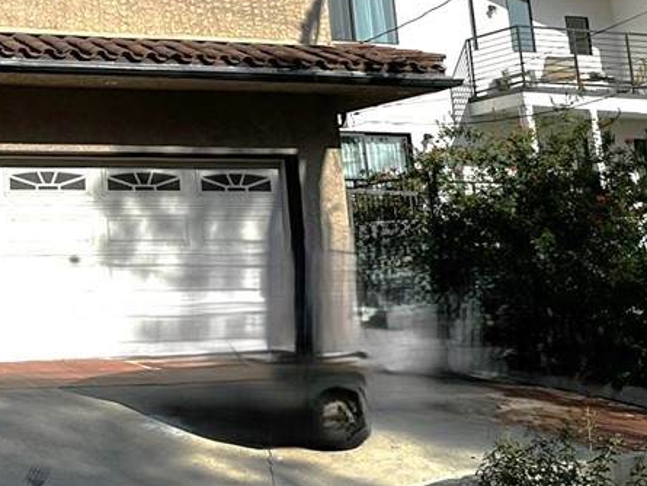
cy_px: -68
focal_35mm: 85
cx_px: 5
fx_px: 1589
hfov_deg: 22.2
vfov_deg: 16.8
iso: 80
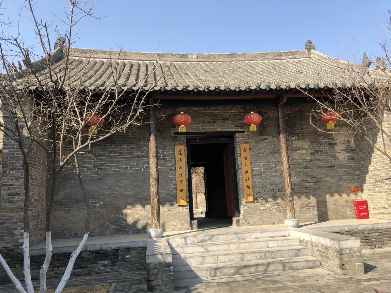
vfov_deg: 49.7
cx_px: 196
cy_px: 146
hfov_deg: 63.4
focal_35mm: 28
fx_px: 316
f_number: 1.8
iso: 20
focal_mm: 3.99
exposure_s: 1/960
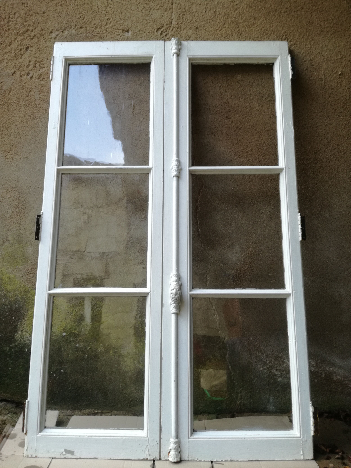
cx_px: 176
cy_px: 234
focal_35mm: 27
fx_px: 365
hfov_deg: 51.4
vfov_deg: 65.3
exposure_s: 1/50
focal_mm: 3.79
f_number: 2
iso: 50
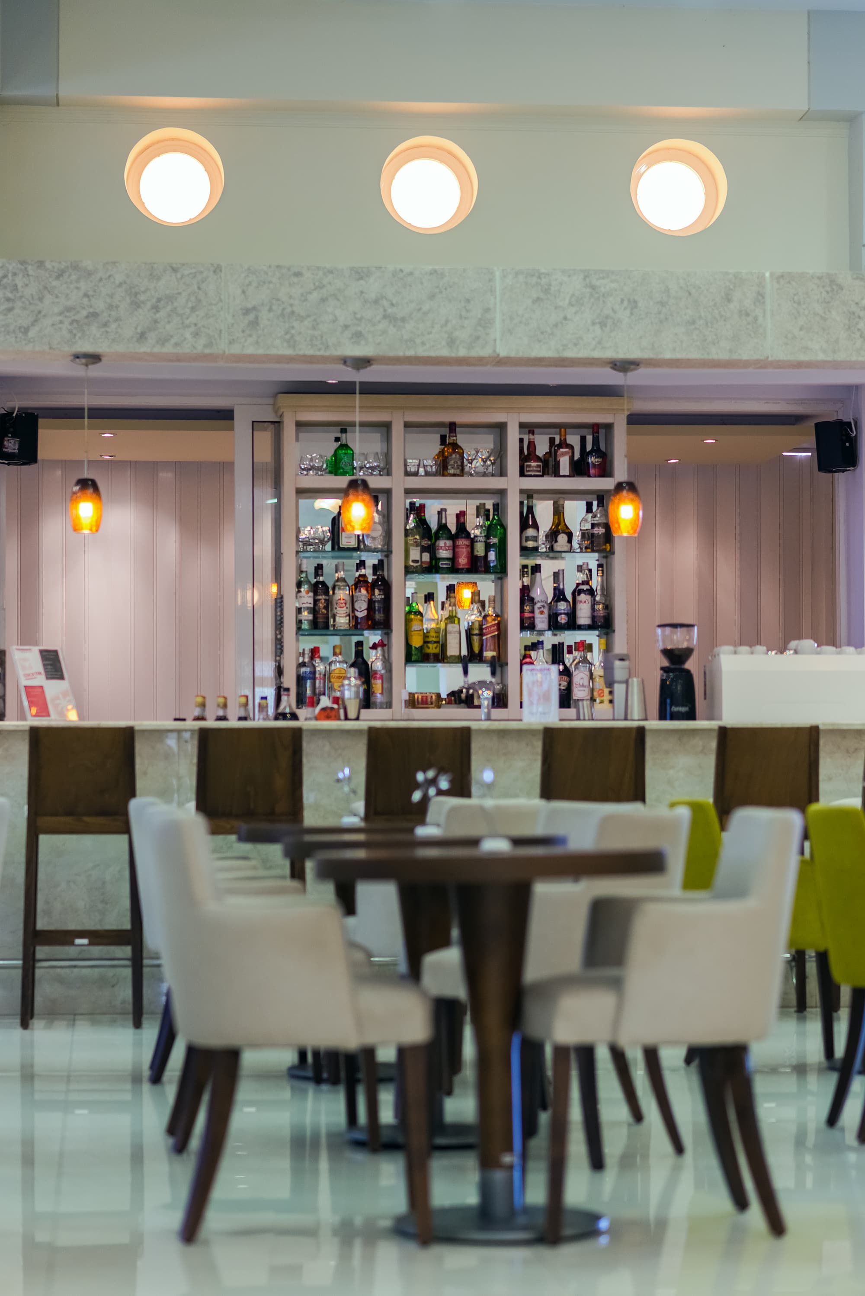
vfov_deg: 23.9
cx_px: 432
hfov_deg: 16.1
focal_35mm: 85
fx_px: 3060
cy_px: 648
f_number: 2.8
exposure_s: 1/160
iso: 800
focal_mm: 85
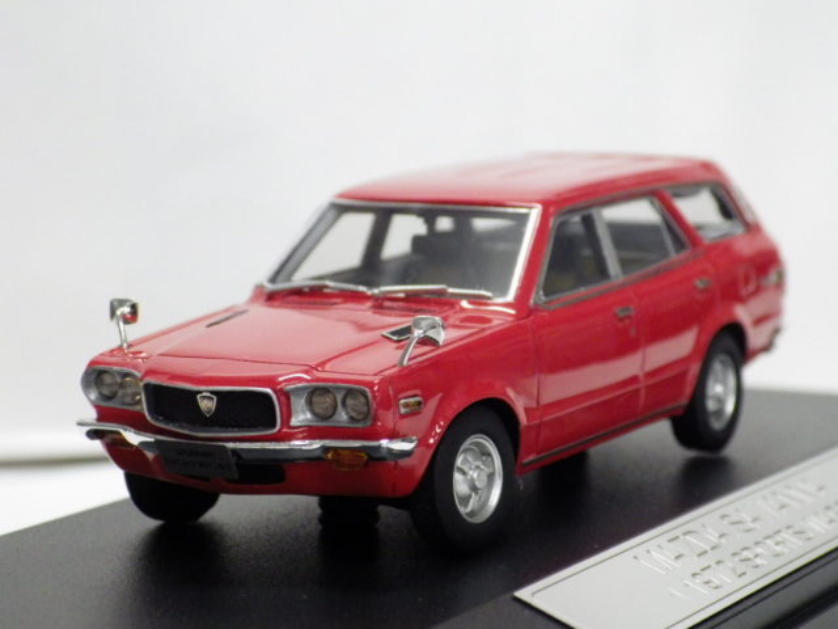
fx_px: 2493
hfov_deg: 19.1
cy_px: 314
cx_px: 419
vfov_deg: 14.4
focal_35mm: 103
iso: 800
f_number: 4.6
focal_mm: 18.4
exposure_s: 1/60
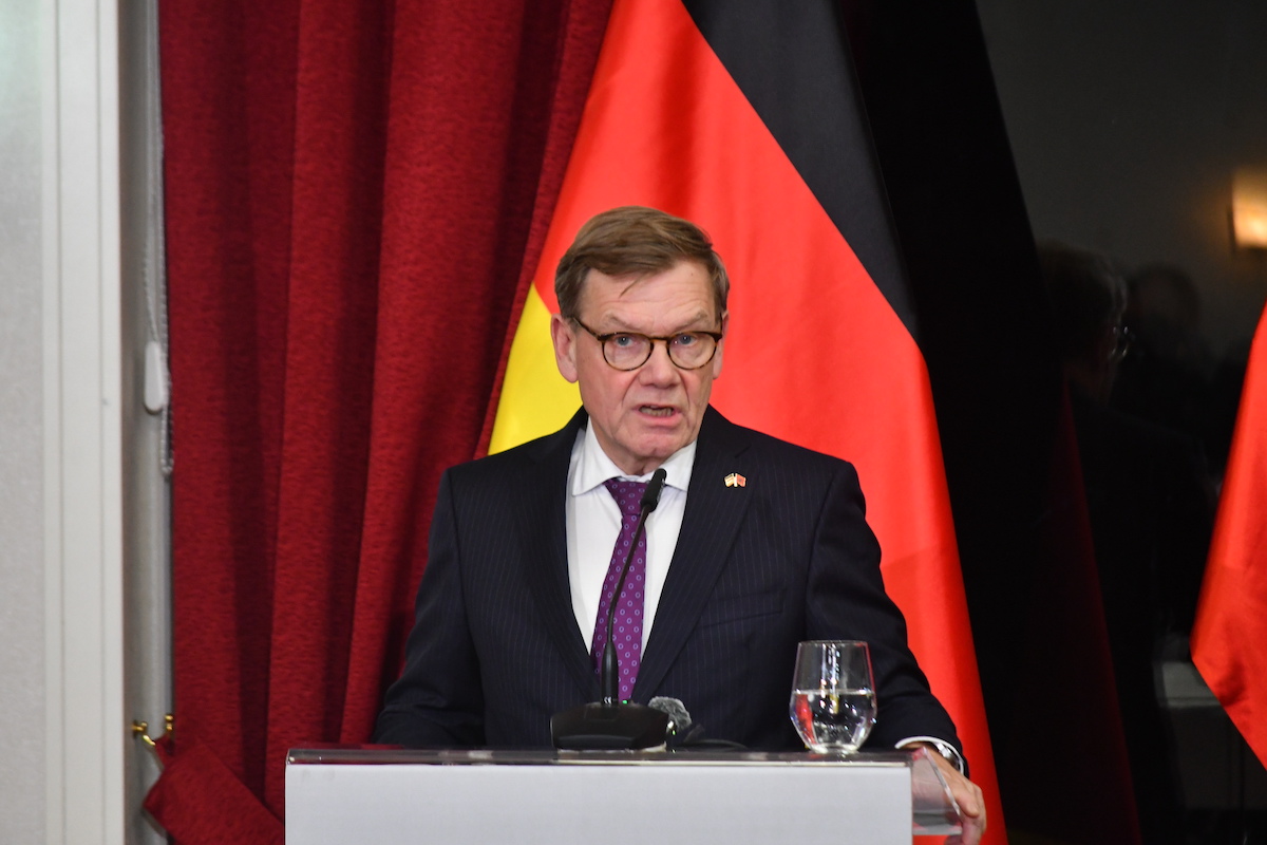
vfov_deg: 4.8
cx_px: 634
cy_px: 422
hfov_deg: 7.2
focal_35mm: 285
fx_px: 10030
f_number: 5.6
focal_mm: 190
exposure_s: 1/80
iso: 2000
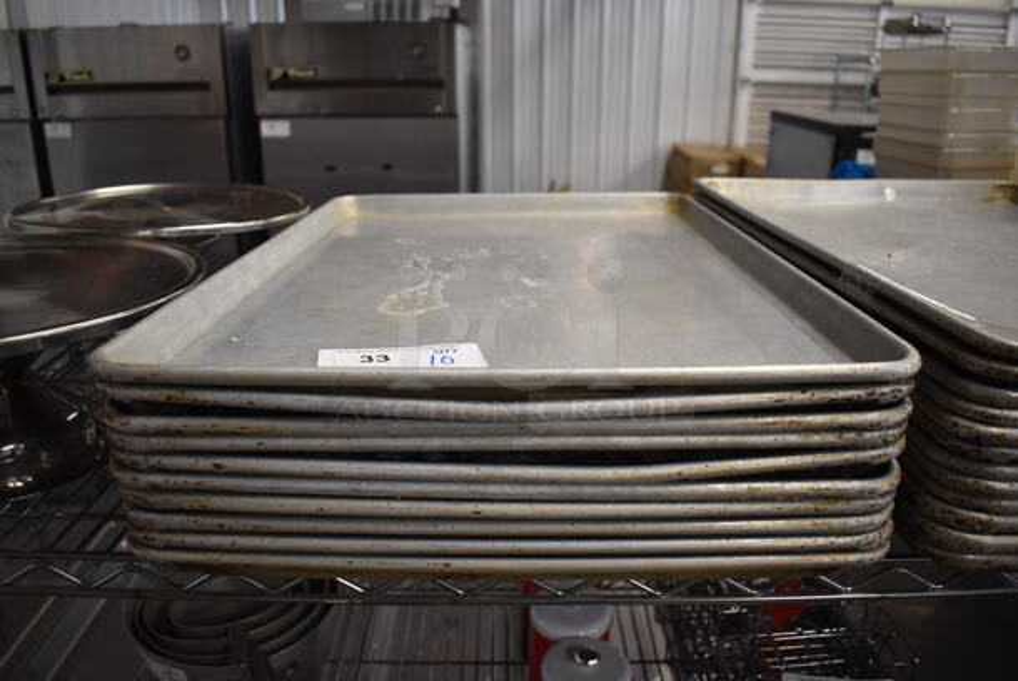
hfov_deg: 67.3
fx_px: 764
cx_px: 509
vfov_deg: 48.0
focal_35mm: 27
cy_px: 340
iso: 1250
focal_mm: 18
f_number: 3.5
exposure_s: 1/125
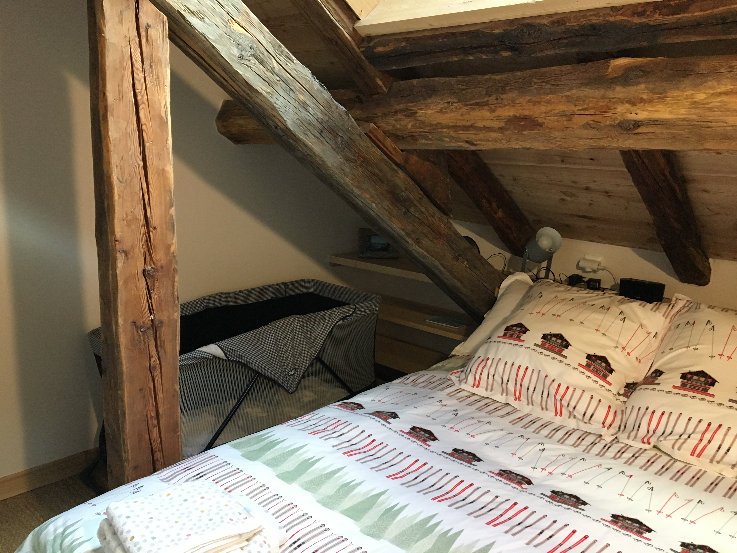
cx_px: 368
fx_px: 617
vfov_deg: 48.2
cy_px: 276
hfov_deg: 61.7
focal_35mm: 29
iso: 200
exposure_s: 1/33
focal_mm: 4.15
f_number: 2.2
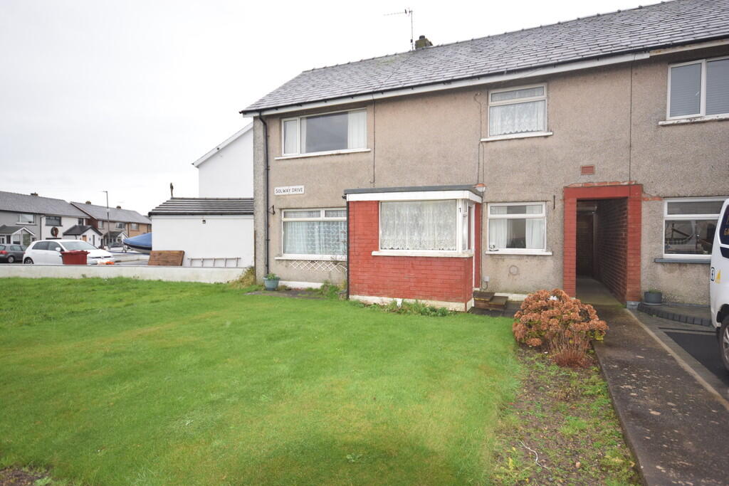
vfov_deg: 63.2
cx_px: 364
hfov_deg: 85.4
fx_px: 395
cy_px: 243
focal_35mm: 20
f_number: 5.6
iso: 640
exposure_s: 1/125
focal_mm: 13
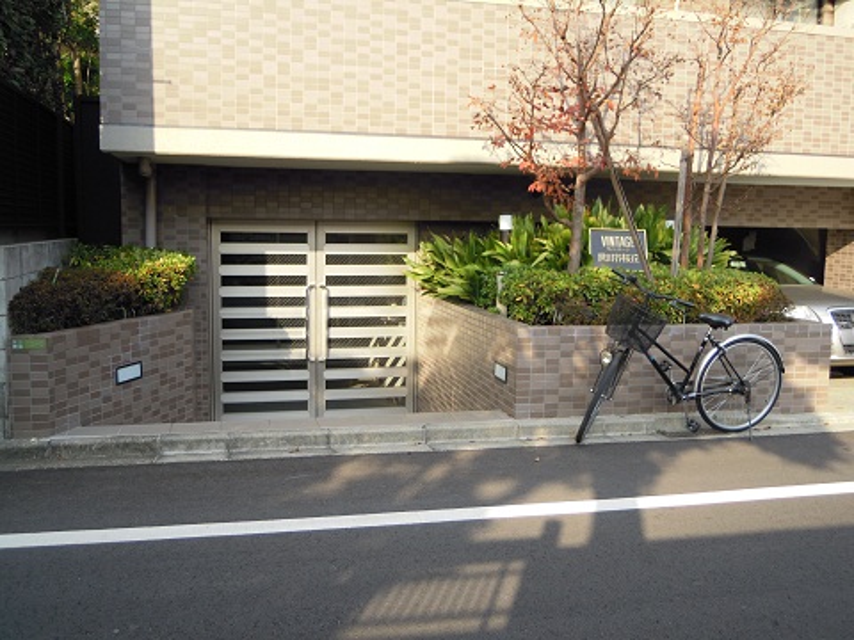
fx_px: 789
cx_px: 427
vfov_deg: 44.2
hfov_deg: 56.8
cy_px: 320
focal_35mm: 32
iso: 100
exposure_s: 1/320
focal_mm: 5.7
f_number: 2.8
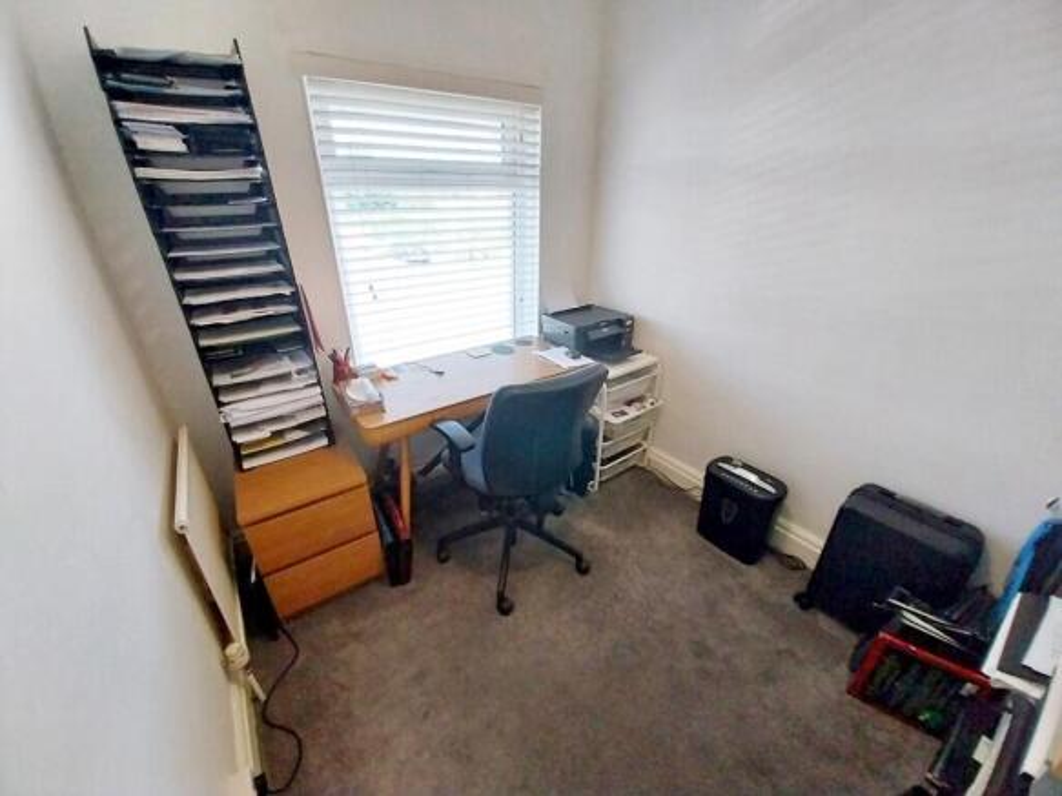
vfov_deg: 89.9
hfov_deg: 106.2
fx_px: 399
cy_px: 398
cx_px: 531
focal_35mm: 13
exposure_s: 1/50
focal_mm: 1.13
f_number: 2.2
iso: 80
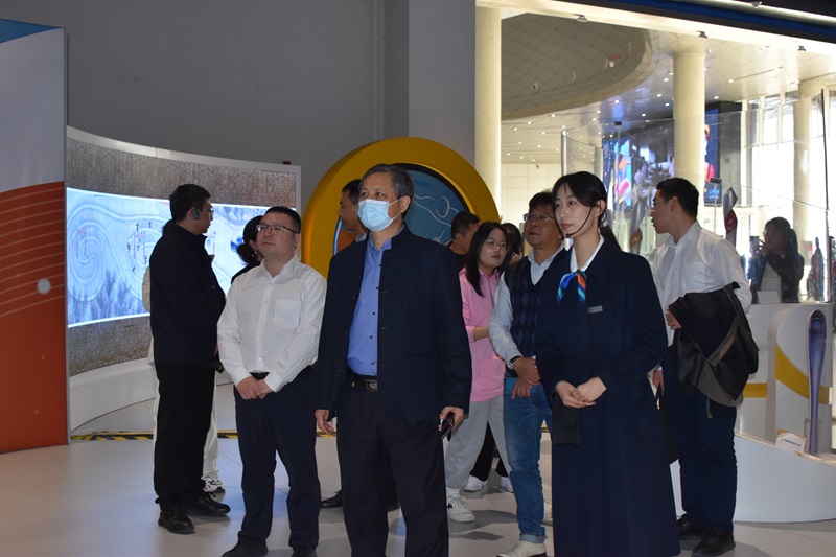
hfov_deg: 46.4
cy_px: 278
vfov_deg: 31.9
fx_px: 975
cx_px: 418
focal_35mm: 42
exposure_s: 1/125
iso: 800
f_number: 5.6
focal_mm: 28
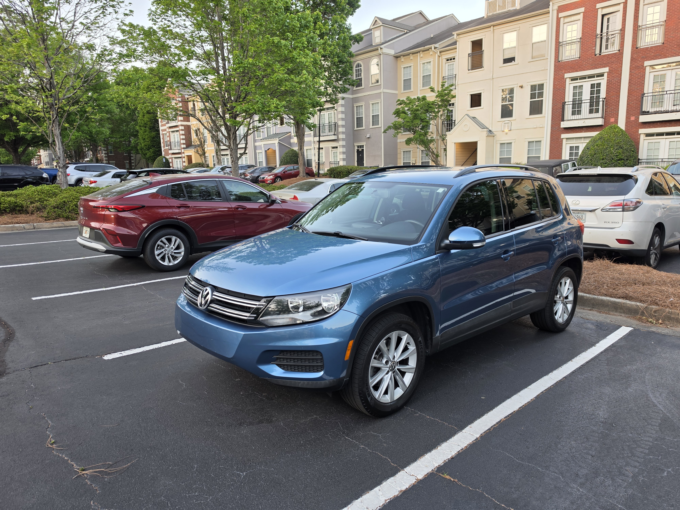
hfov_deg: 73.9
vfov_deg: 58.9
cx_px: 340
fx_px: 452
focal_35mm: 23
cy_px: 255
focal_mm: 6.5
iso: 40
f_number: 1.4
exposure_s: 1/180
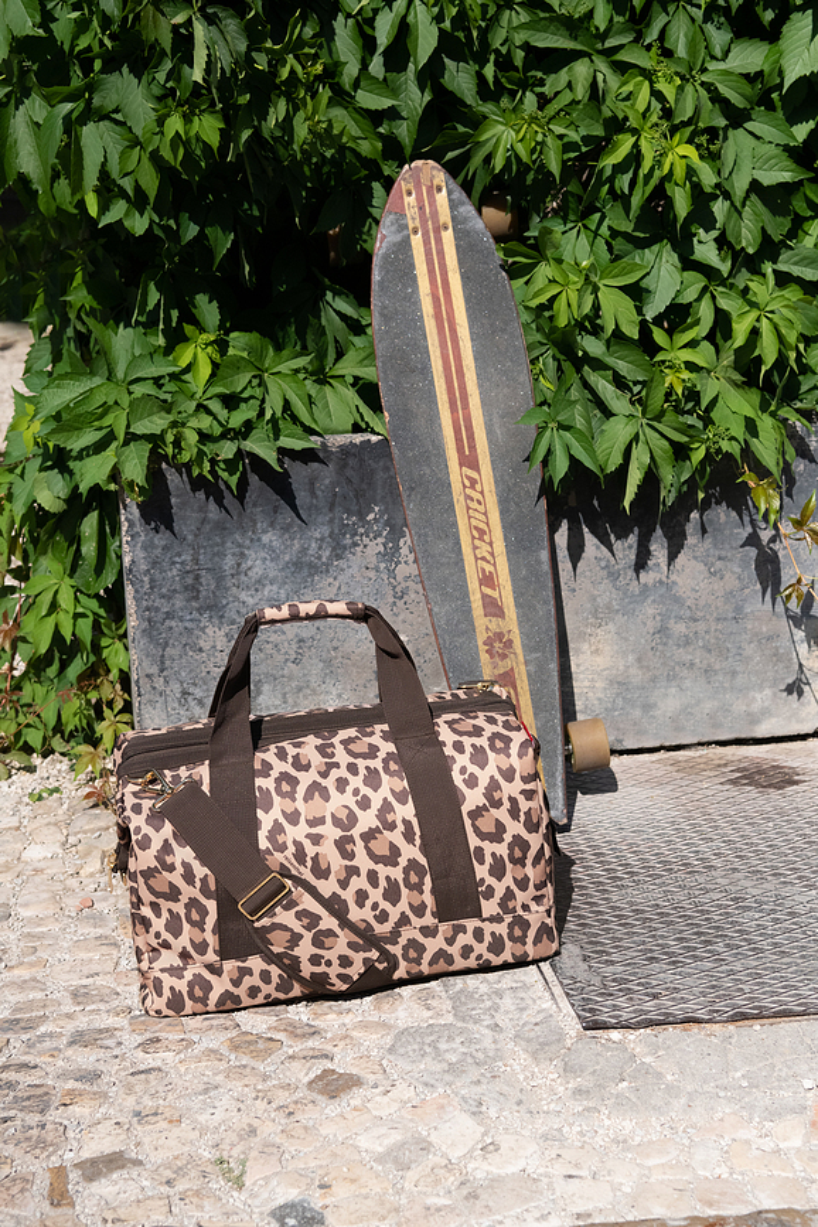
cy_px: 614
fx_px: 1772
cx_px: 409
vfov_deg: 38.2
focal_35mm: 52
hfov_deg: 26.0
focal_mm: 52
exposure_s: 1/8000
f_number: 7.1
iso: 1250
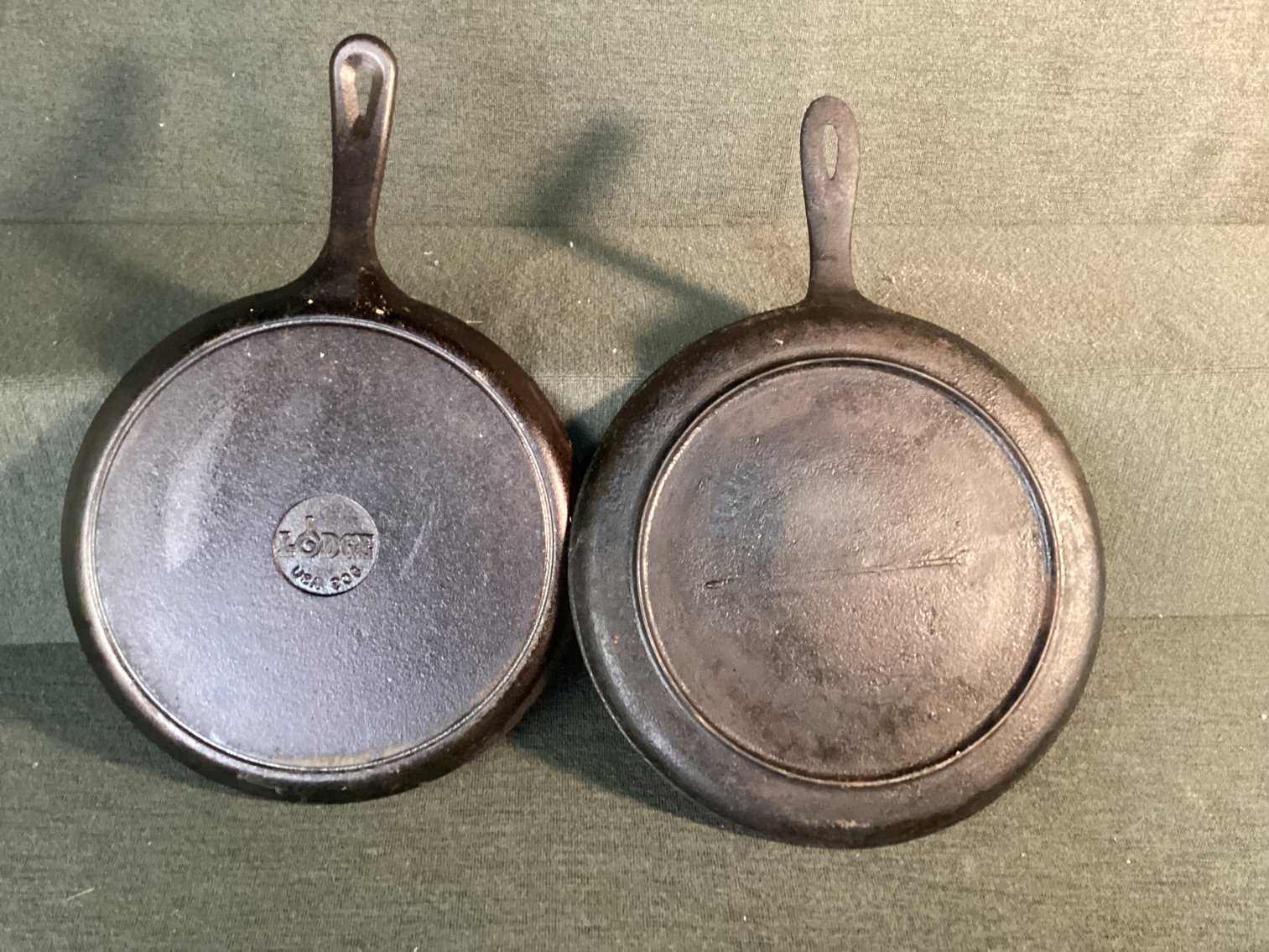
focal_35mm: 31
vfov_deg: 45.4
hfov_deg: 58.3
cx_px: 634
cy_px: 476
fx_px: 1137
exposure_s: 1/30
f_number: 2.4
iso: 400
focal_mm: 3.3
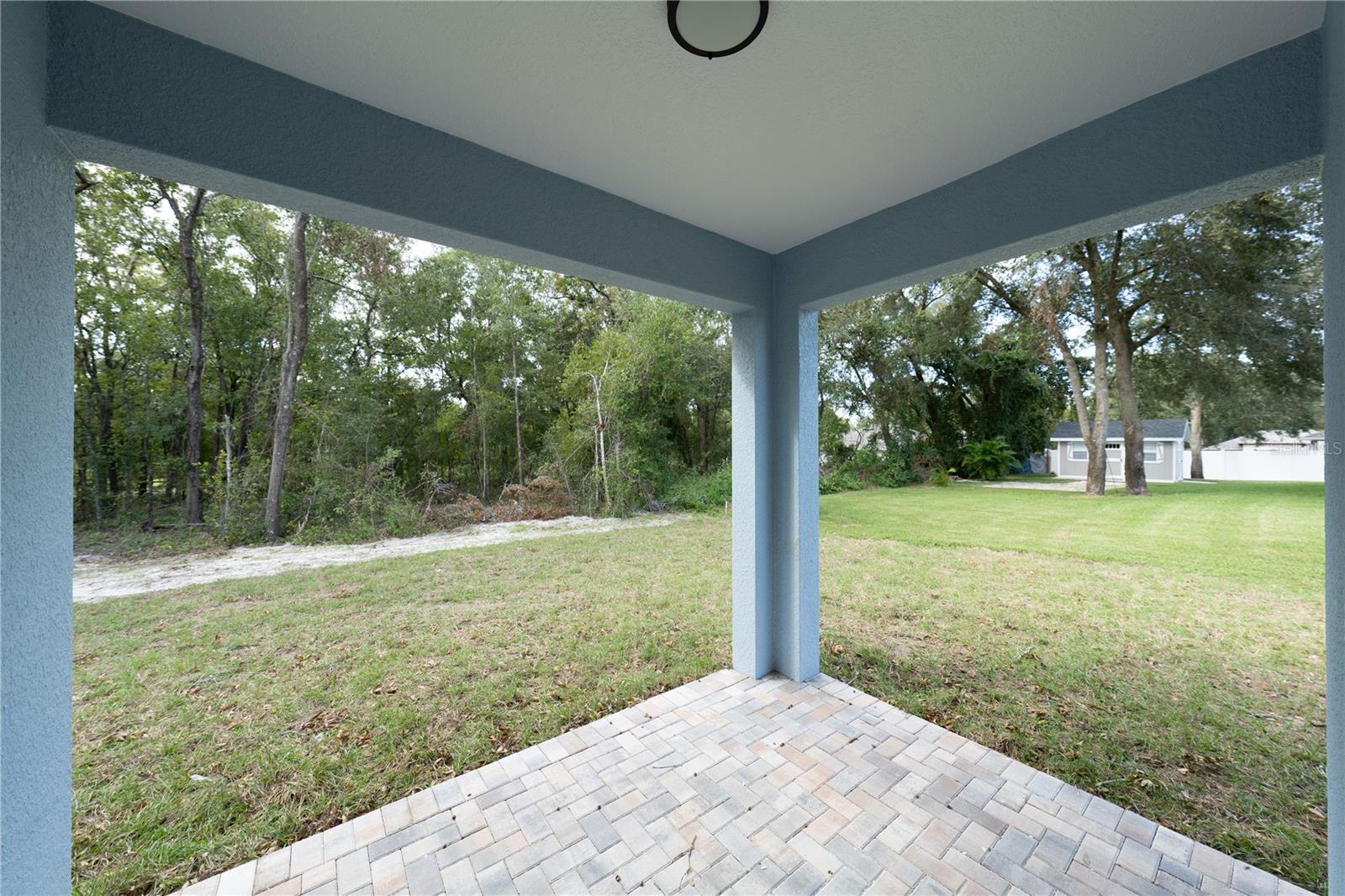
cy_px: 448
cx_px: 672
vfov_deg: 85.4
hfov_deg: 108.3
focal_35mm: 13
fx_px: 486
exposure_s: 1/320
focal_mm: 13
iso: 320
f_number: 4
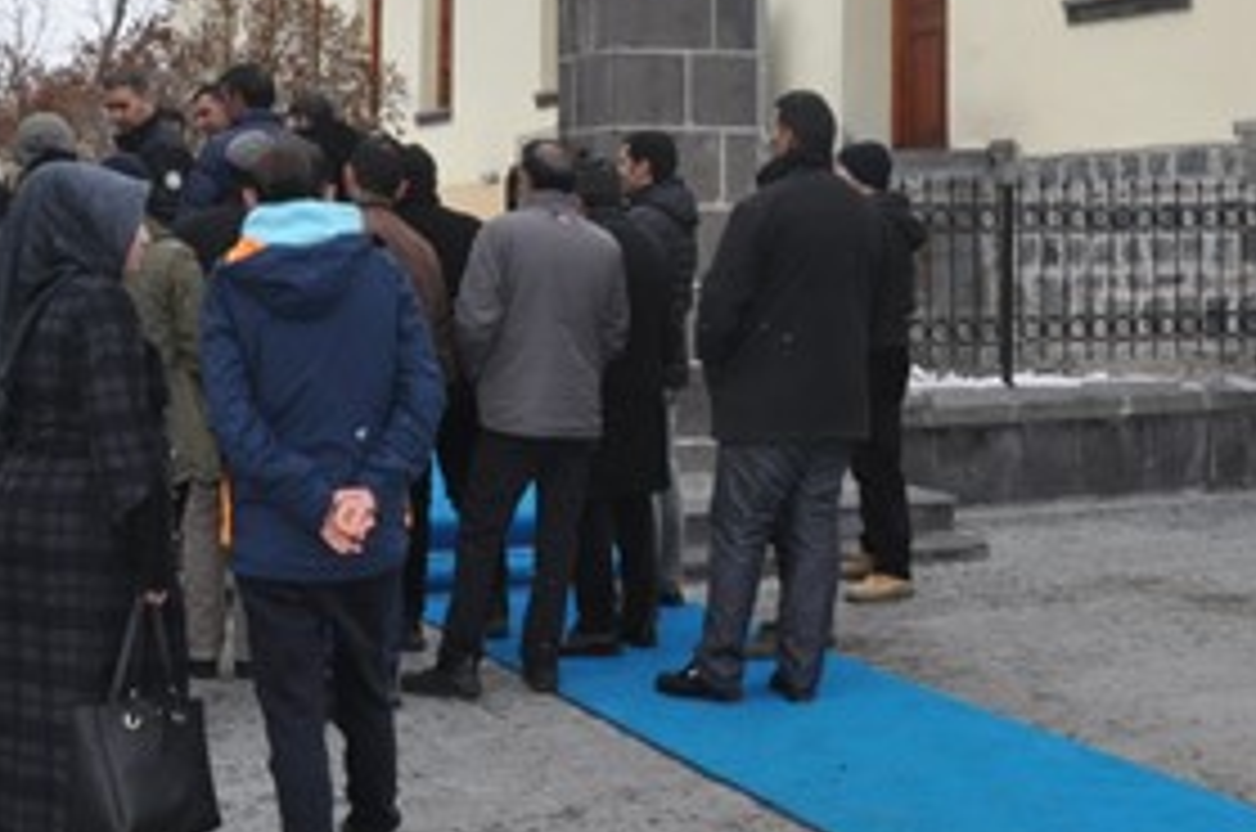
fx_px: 2194
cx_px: 725
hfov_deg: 31.9
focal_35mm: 63
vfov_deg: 20.9
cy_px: 36
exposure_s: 1/200
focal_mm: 18
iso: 1250
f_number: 20
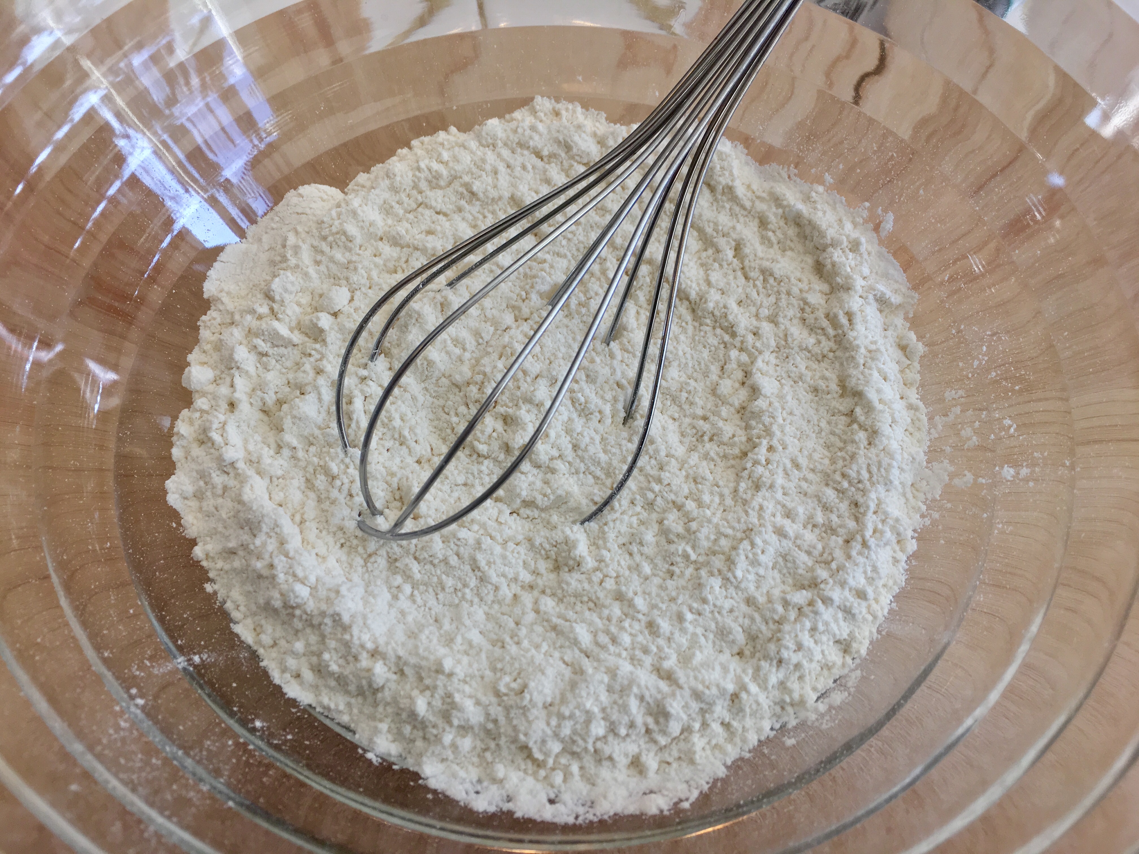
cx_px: 570
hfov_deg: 61.7
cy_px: 427
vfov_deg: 48.2
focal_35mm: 29
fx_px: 954
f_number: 2.2
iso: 25
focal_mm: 4.15
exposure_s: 1/40
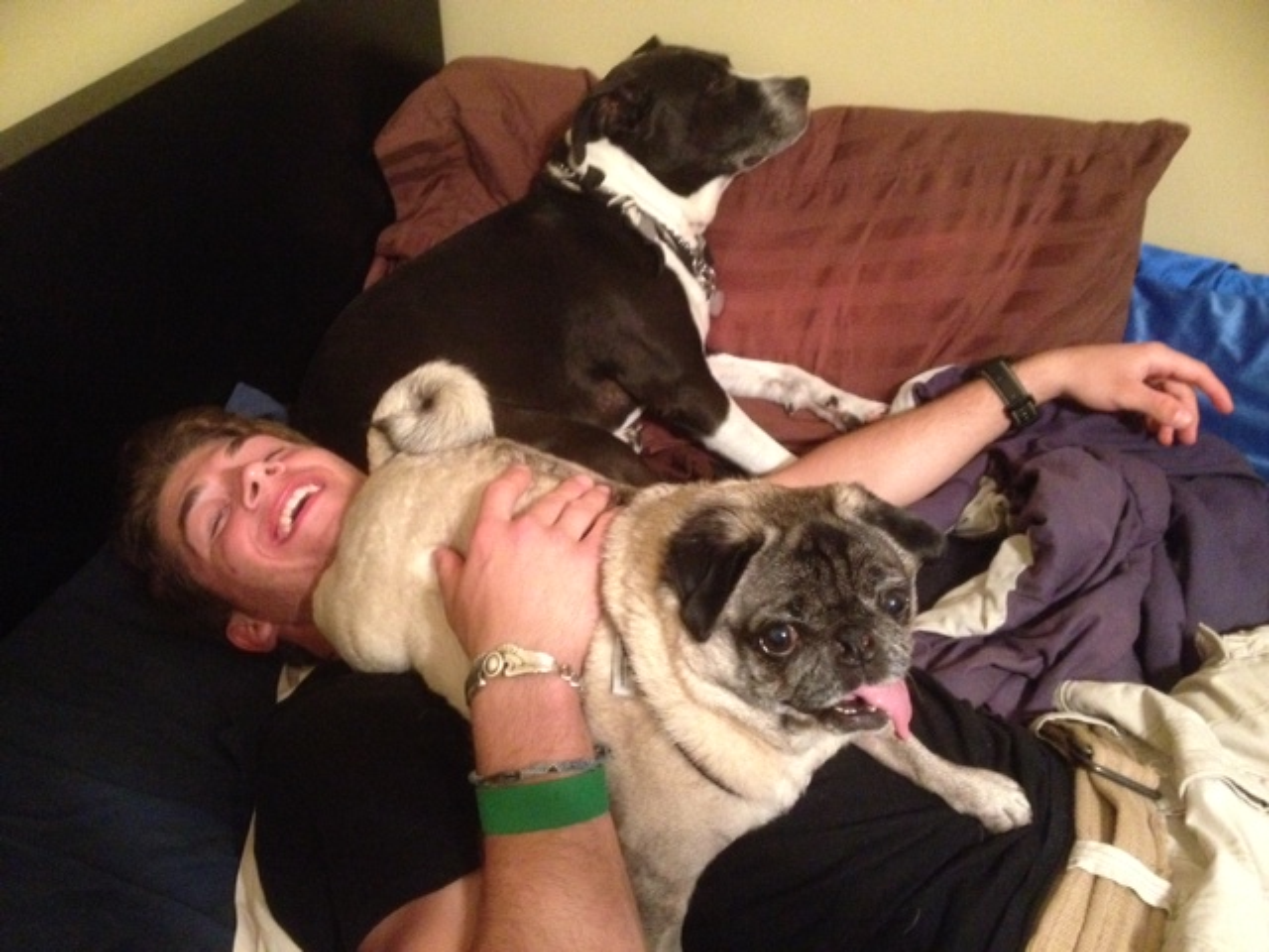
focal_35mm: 35
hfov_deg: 52.6
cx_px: 634
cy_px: 476
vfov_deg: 40.7
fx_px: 1283
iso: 800
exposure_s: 1/15
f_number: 2.4
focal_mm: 4.28
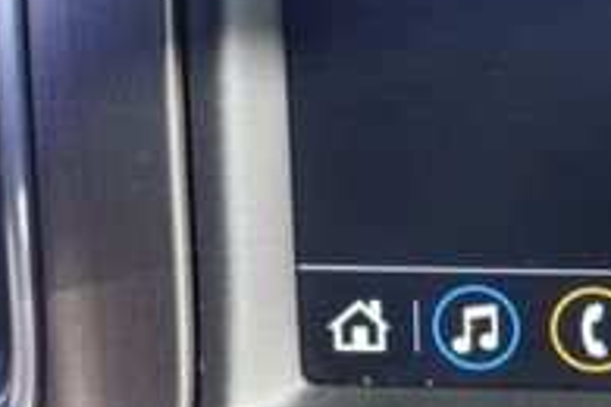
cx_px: 808
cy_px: 169
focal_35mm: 126
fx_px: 2138
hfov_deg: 15.4
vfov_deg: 10.9
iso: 250
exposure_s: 1/60
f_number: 4
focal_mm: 16
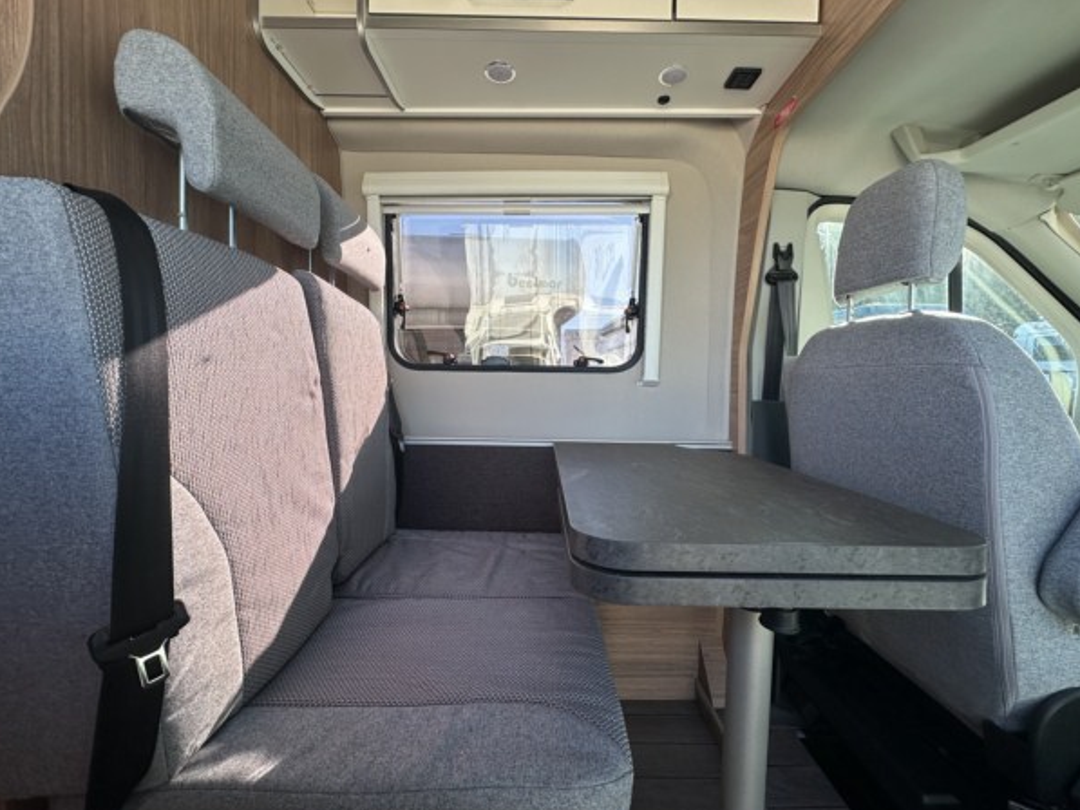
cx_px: 545
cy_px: 403
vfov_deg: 81.8
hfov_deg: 98.2
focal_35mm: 15
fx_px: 468
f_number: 2.2
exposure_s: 1/207
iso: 40
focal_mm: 2.22
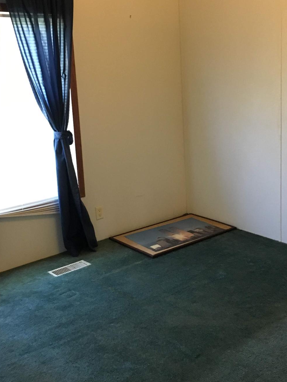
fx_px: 486
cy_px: 155
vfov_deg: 42.8
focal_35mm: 44
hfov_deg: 32.5
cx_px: 200
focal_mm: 4.15
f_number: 2.2
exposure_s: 1/30
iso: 250
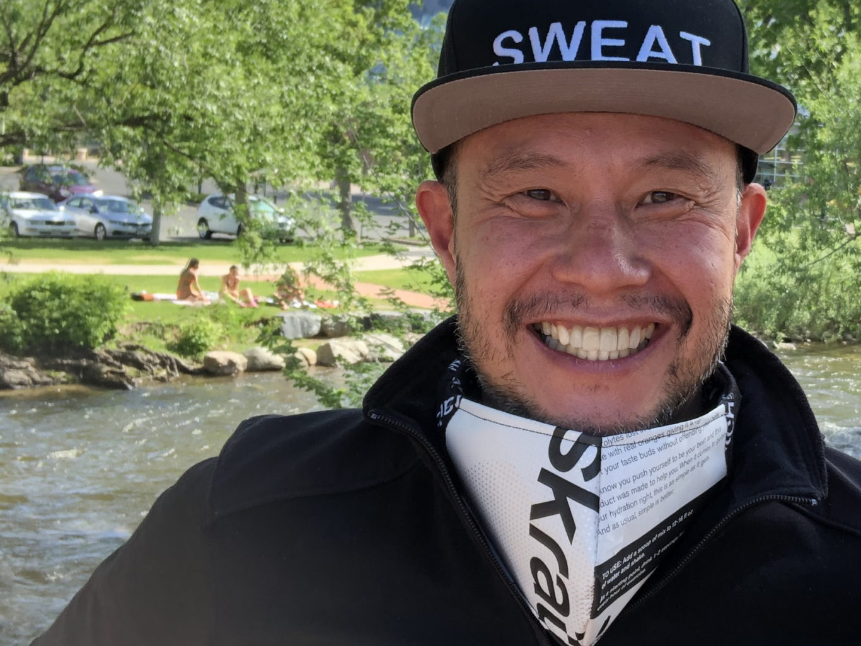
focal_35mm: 60
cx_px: 696
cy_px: 242
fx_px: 1493
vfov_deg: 24.4
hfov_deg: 31.3
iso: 20
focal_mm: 2.87
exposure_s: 1/124
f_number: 2.2
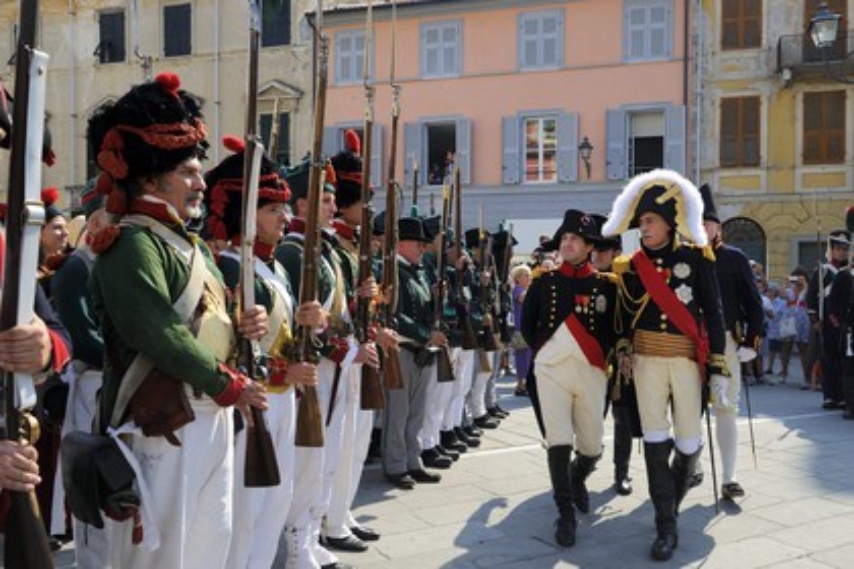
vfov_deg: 41.1
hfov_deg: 58.7
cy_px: 284
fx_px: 759
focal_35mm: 32
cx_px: 427
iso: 400
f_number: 10
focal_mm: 32
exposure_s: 1/320
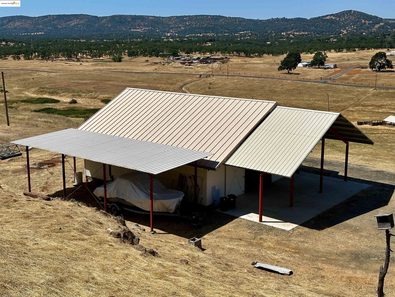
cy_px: 148
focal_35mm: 48
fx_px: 548
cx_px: 198
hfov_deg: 39.7
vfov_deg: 30.3
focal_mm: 6.86
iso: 64
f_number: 1.78
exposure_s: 1/7634
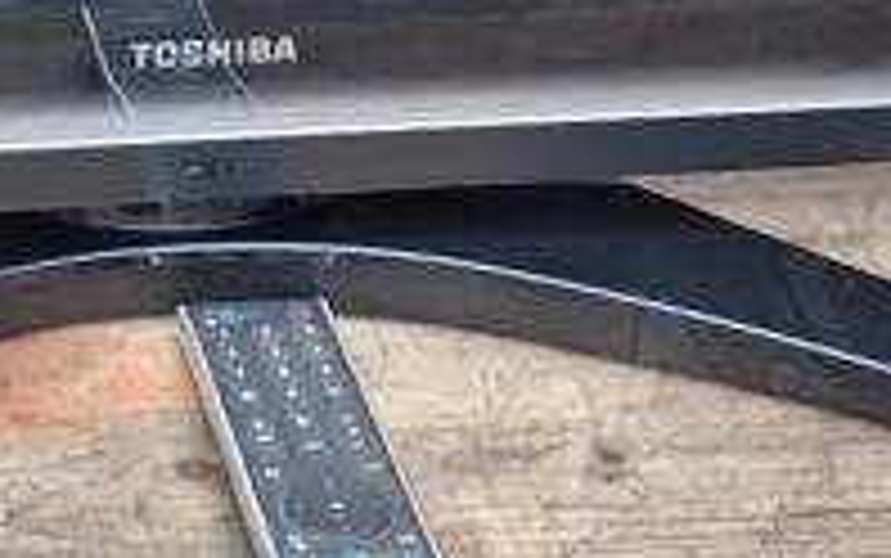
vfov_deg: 9.9
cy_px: -554
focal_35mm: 123
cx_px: -22
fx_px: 2988
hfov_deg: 16.6
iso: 250
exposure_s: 1/120
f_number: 1.8
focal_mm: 6.4
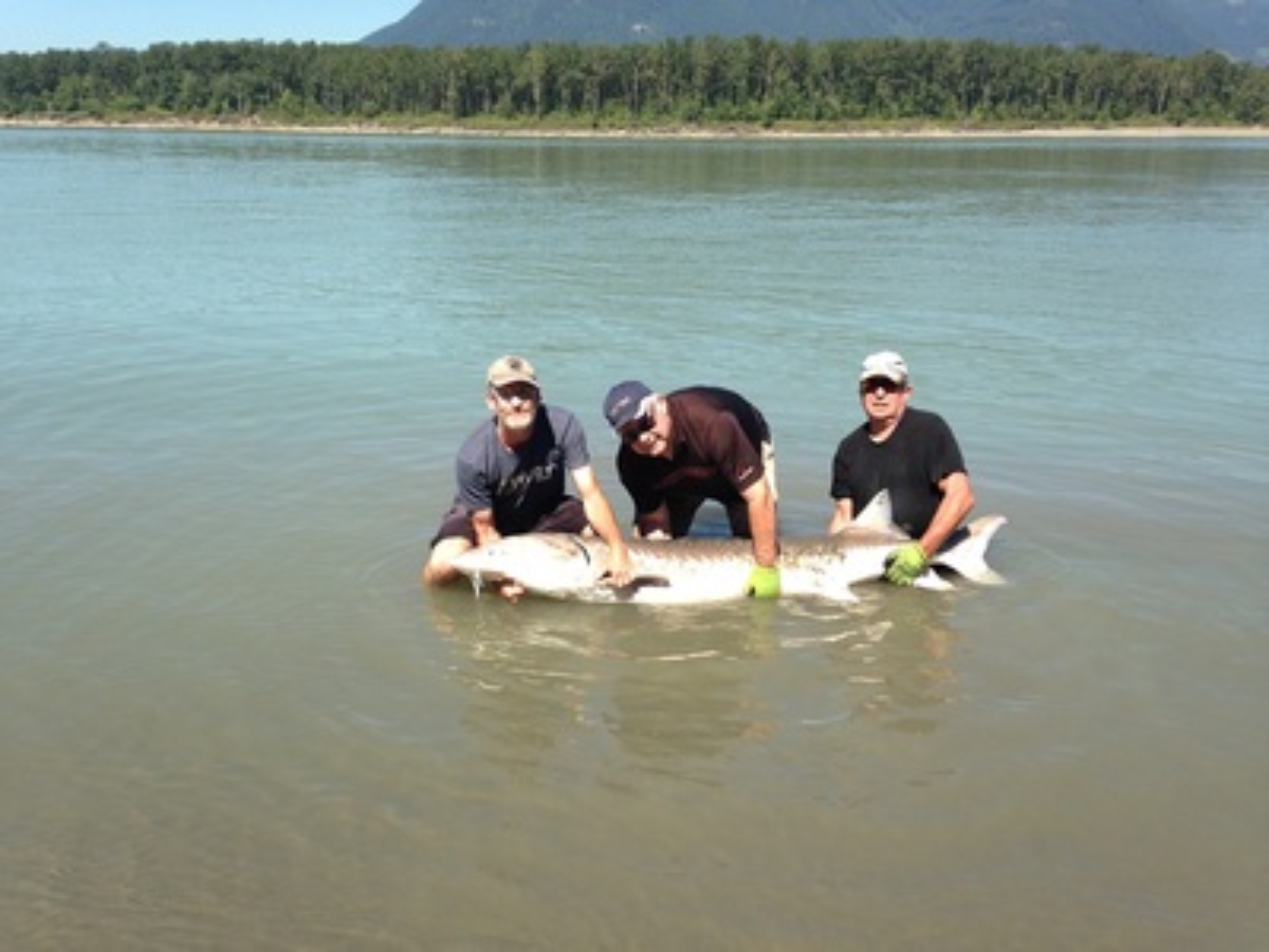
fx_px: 1210
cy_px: 476
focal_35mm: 33
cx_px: 634
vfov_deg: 42.9
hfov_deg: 55.4
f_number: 2.4
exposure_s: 1/1004
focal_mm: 4.12
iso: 50
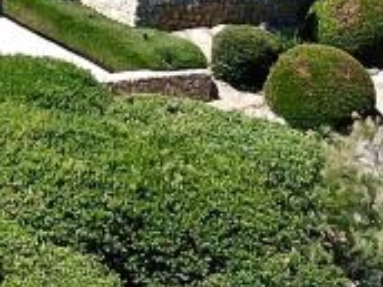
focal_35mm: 155
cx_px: -577
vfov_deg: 9.5
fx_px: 1715
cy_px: -31
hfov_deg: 10.6
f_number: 2.2
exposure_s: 1/1009
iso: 100
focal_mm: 4.73
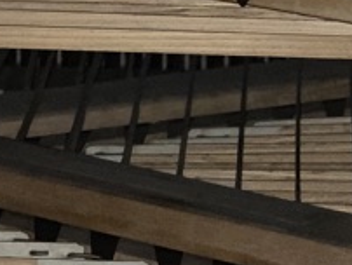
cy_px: 157
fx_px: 2678
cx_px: -82
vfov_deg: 5.7
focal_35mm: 263
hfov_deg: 7.5
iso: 125
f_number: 2.4
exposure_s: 1/30
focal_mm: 6
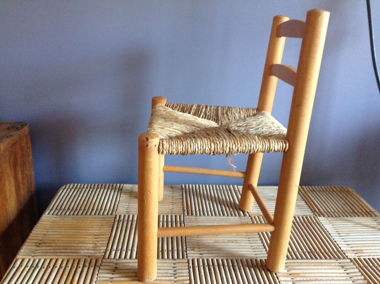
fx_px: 384
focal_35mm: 35
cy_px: 142
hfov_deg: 52.7
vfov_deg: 40.6
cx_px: 190
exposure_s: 1/15
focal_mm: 4.28
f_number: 2.4
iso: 250
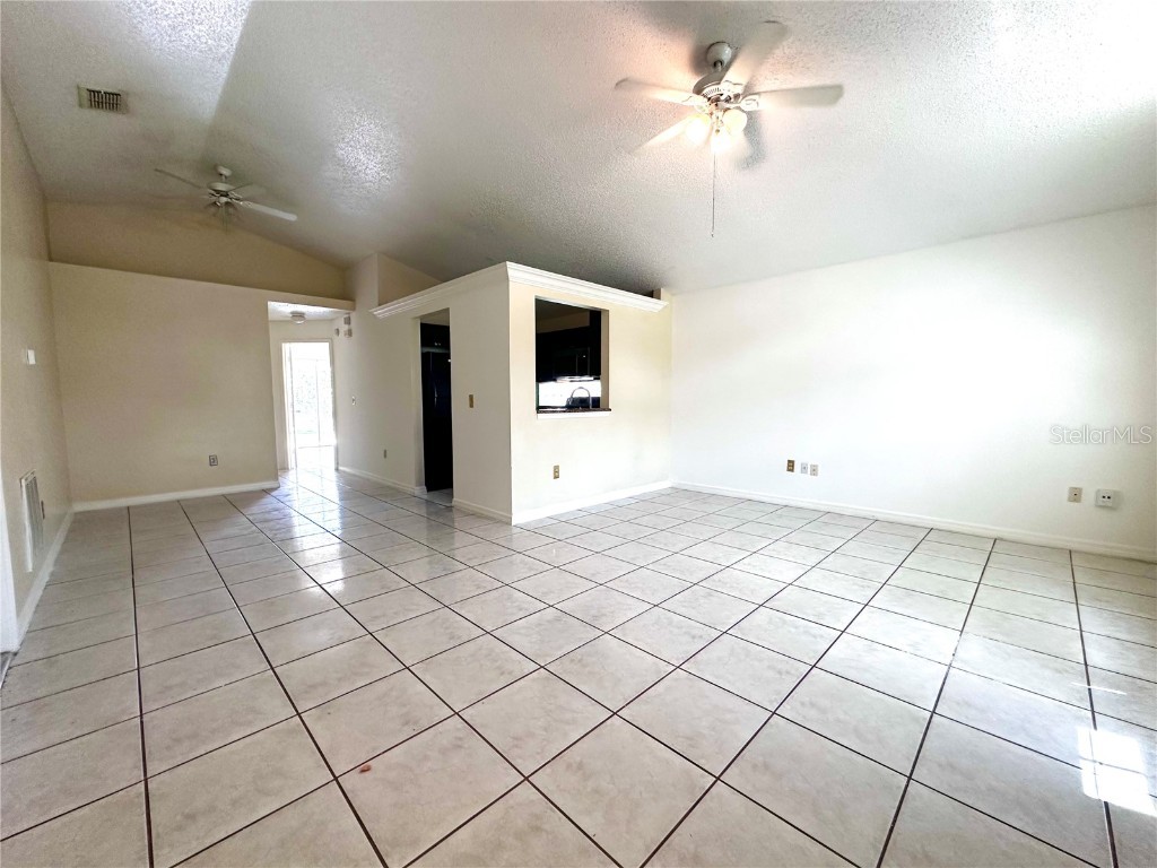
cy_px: 434
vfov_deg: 85.7
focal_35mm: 14
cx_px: 578
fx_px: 468
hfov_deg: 102.1
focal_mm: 2.22
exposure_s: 1/120
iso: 250
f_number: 2.2
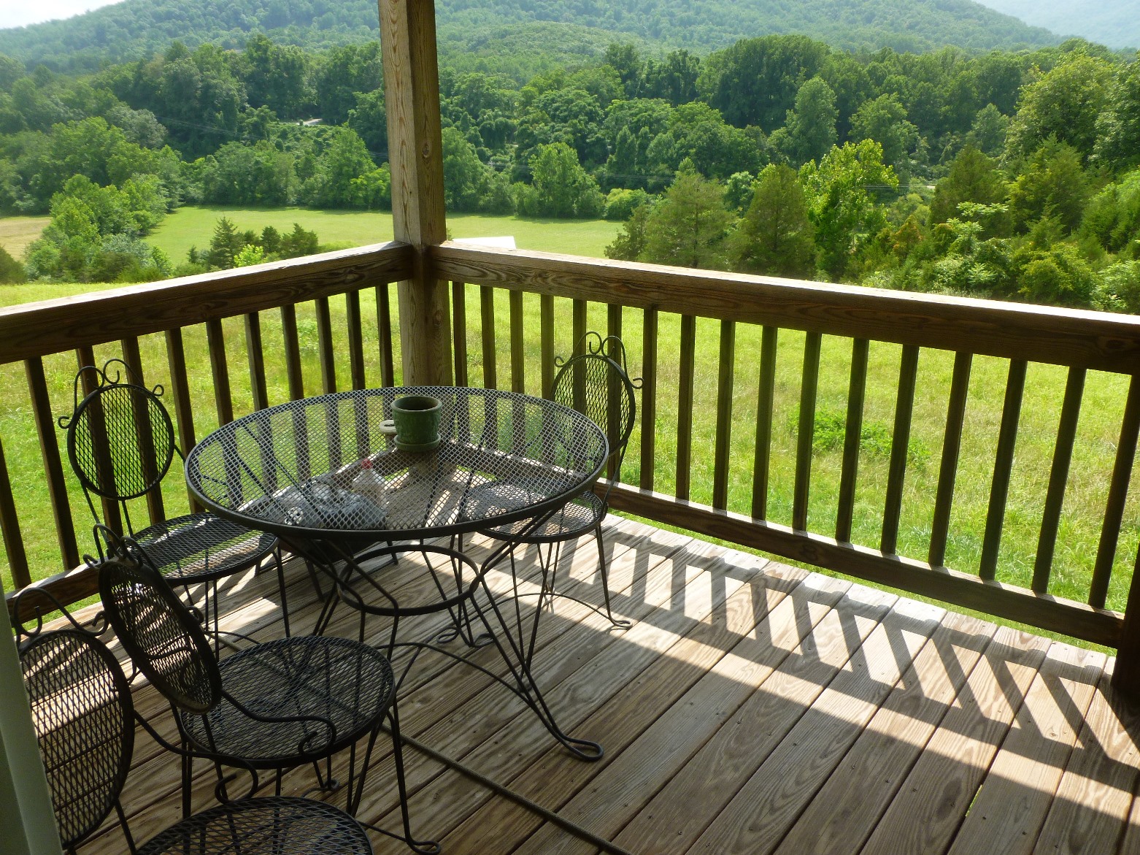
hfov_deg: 63.5
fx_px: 922
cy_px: 428
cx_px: 570
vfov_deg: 49.7
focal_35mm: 28
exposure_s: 1/400
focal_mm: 5
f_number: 3.3
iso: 100
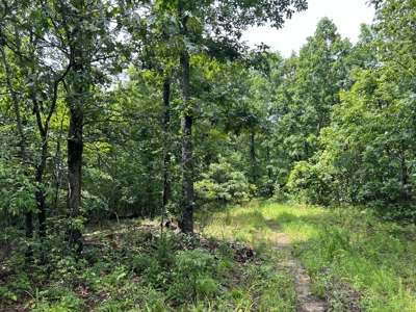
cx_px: 208
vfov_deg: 53.1
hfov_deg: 67.3
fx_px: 312
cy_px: 156
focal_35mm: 26
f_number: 1.5
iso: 50
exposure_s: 1/700
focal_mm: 5.7
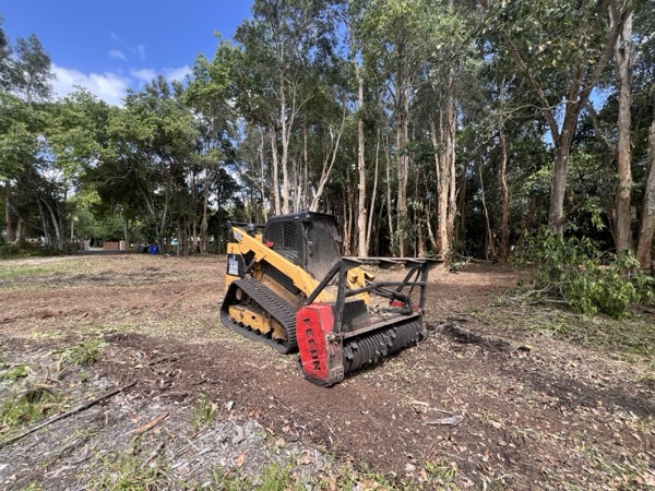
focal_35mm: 13
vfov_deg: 89.9
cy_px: 246
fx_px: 246
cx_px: 328
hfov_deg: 106.2
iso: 32
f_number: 1.8
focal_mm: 1.57
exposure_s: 1/402
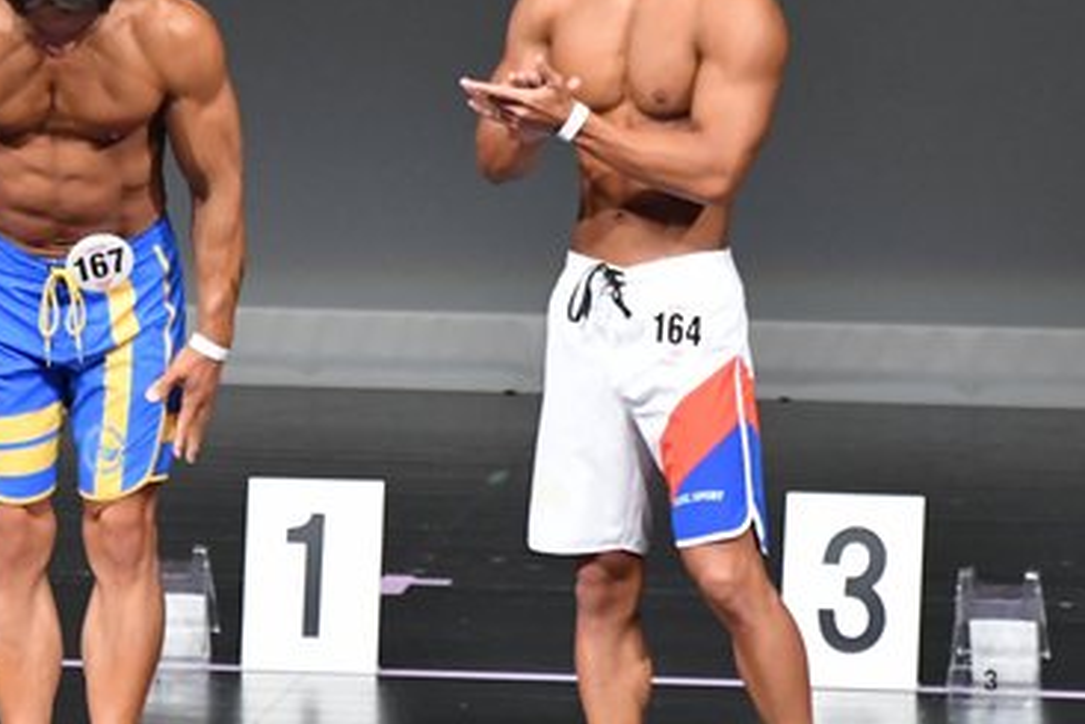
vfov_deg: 2.1
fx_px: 20049
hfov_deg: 3.1
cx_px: 203
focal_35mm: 665
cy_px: 307
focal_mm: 210
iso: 5000
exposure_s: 1/400
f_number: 5.6
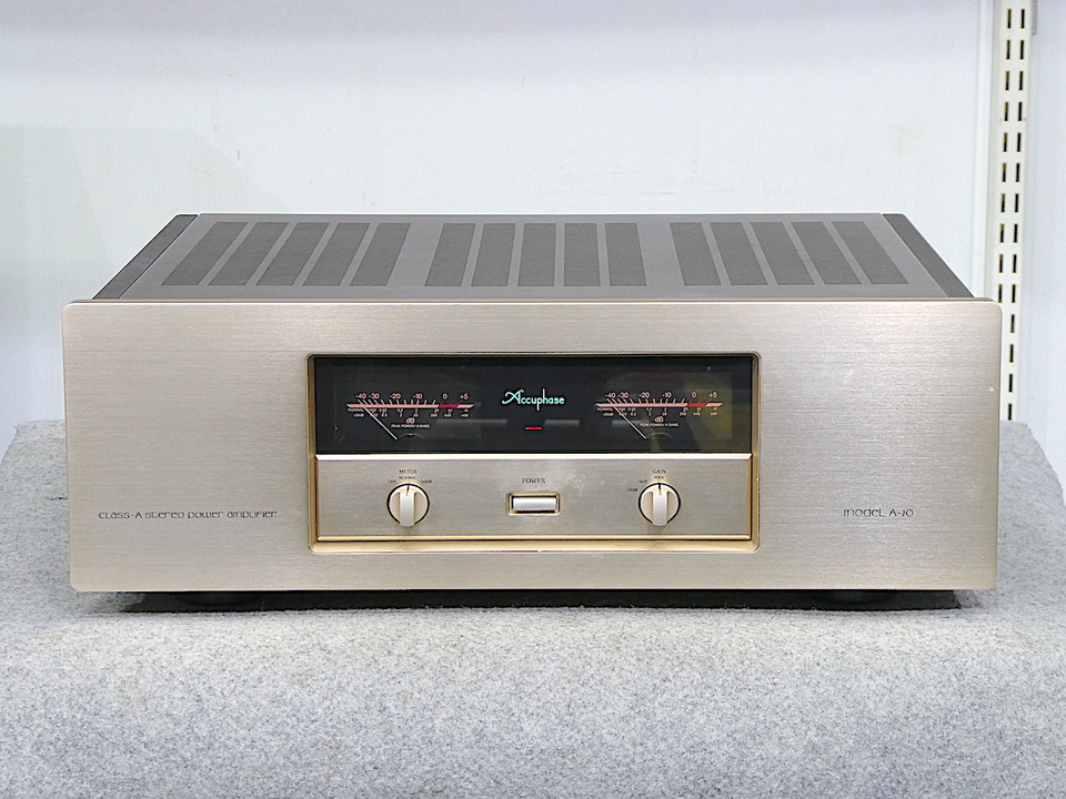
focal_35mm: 90
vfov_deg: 16.4
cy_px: 400
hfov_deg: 21.8
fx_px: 2772
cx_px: 533
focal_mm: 16.1
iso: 200
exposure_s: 1/10
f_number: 4.9
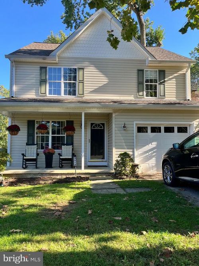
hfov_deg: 53.0
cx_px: 100
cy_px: 133
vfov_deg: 67.3
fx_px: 199
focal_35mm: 26
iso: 50
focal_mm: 5.1
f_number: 1.6
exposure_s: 1/608
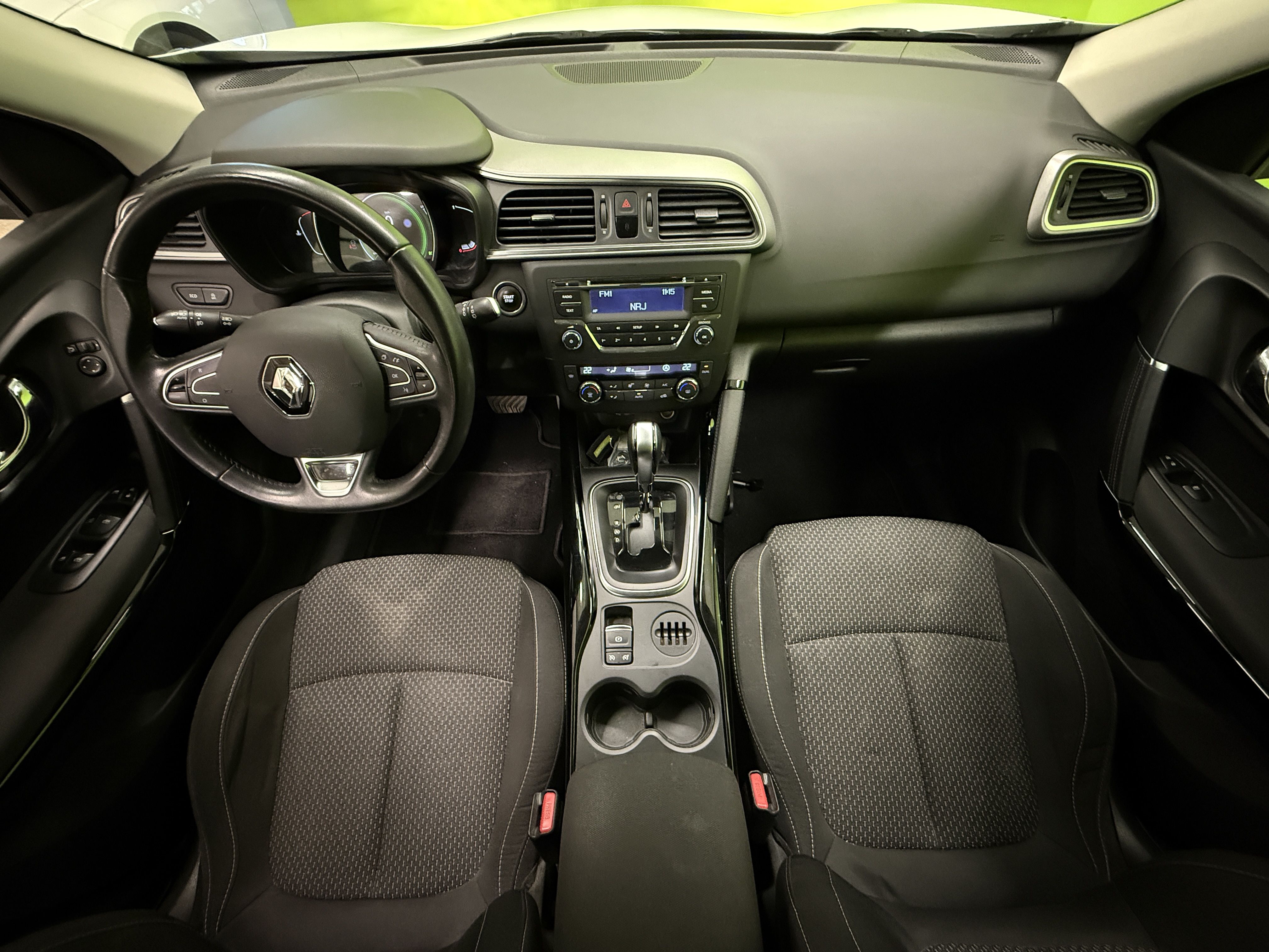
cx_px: 634
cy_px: 476
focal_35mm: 14
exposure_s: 1/50
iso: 1000
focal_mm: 2.22
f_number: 2.2
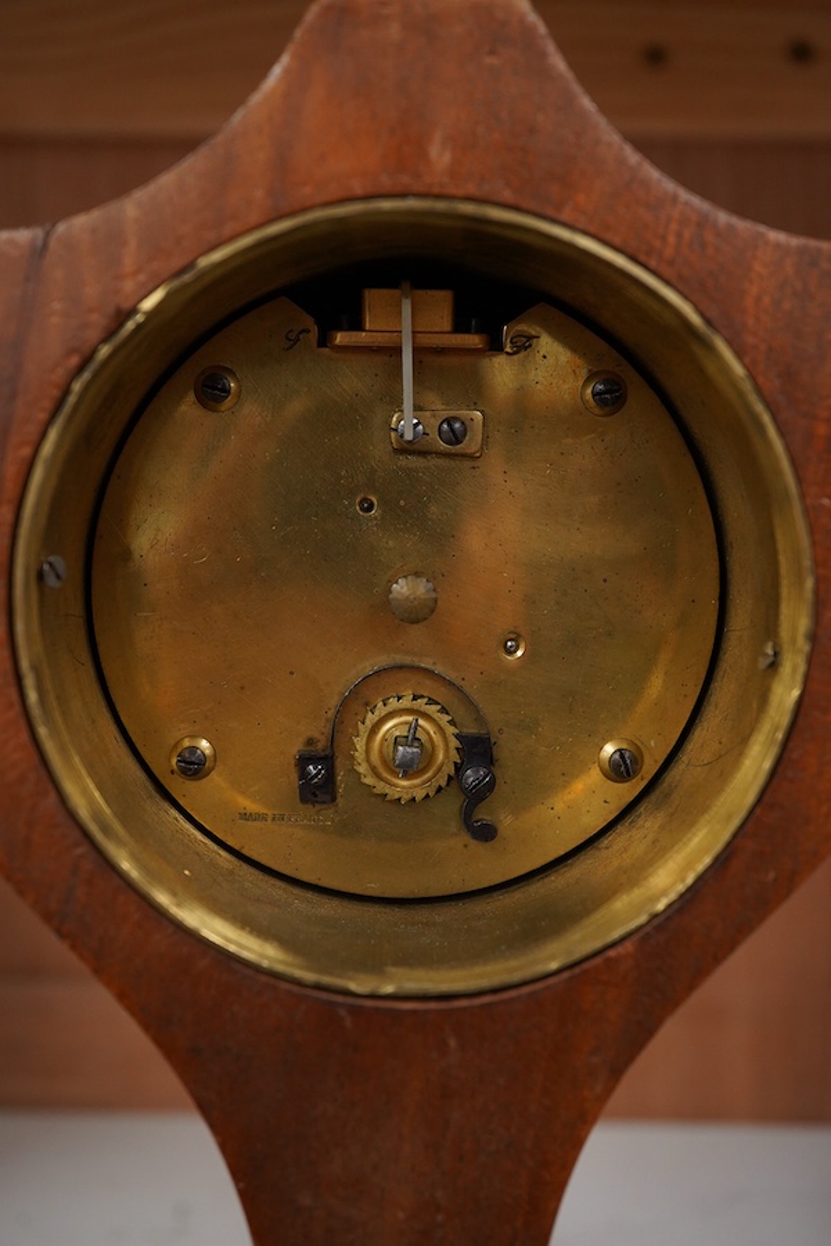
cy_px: 623
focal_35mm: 45
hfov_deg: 29.9
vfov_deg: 43.6
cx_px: 416
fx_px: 1558
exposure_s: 1/125
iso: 1250
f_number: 8
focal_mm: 30
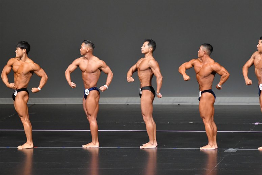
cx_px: 131
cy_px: 88
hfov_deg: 8.1
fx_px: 1855
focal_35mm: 255
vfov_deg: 5.4
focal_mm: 170
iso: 5000
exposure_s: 1/400
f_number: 5.6
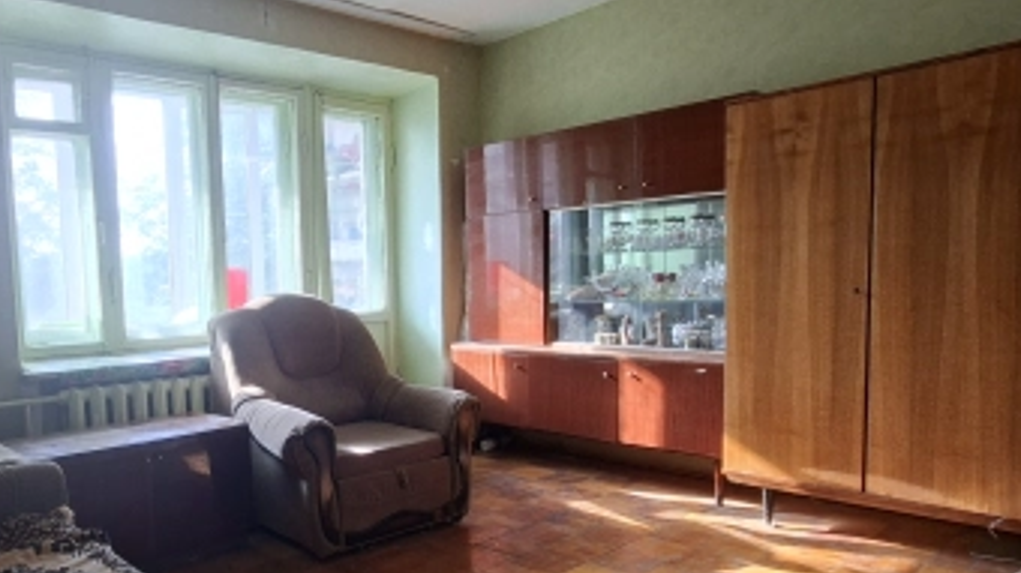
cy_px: 363
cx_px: 312
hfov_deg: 69.1
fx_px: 704
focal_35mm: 26
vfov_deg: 43.9
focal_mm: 1.74
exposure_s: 1/40
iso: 64
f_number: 2.2
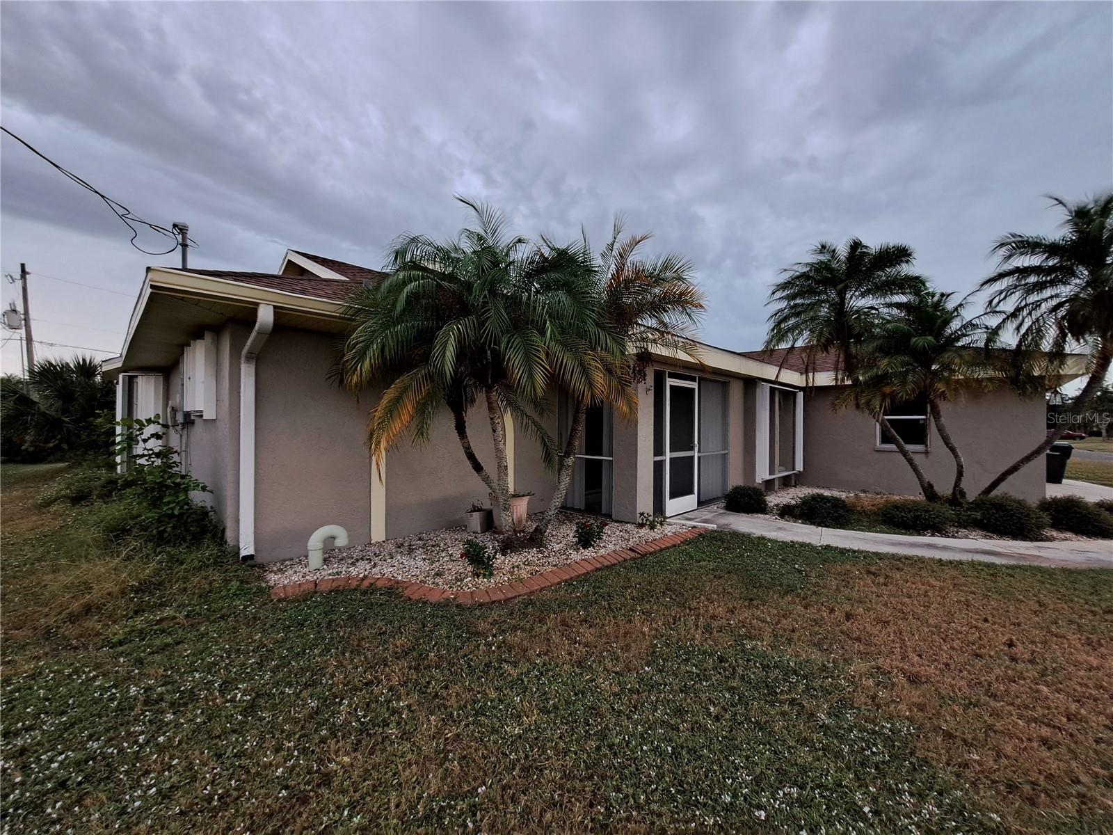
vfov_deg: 89.9
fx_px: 418
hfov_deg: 106.2
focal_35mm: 13
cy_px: 418
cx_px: 556
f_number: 2.2
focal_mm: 1.74
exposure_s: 1/40
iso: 125
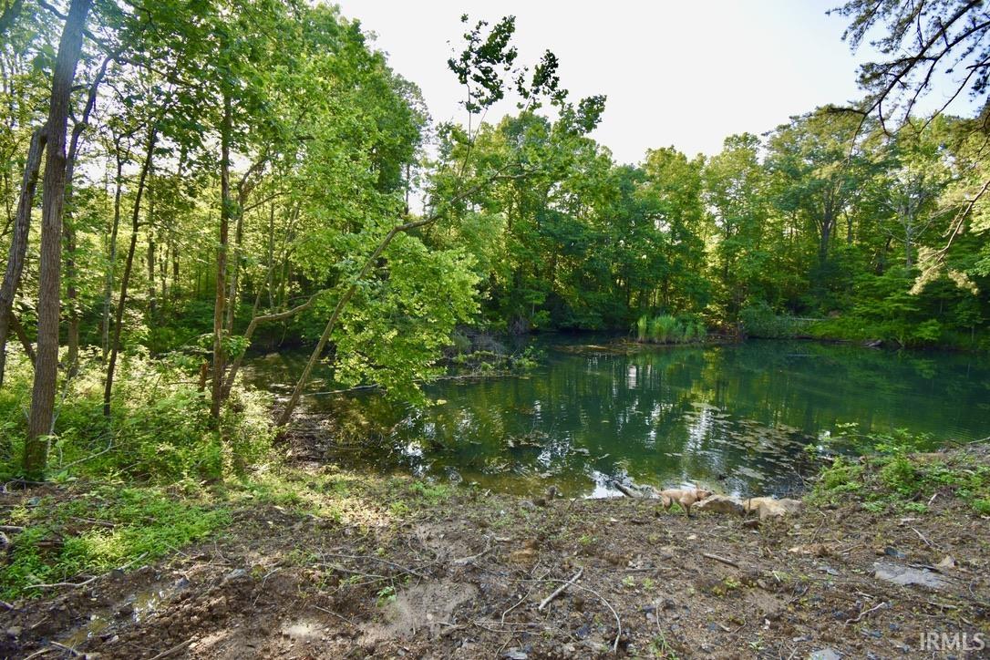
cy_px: 330
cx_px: 495
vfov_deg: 77.3
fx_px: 412
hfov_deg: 100.4
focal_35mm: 15
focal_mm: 10
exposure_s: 1/125
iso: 100
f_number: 5.6
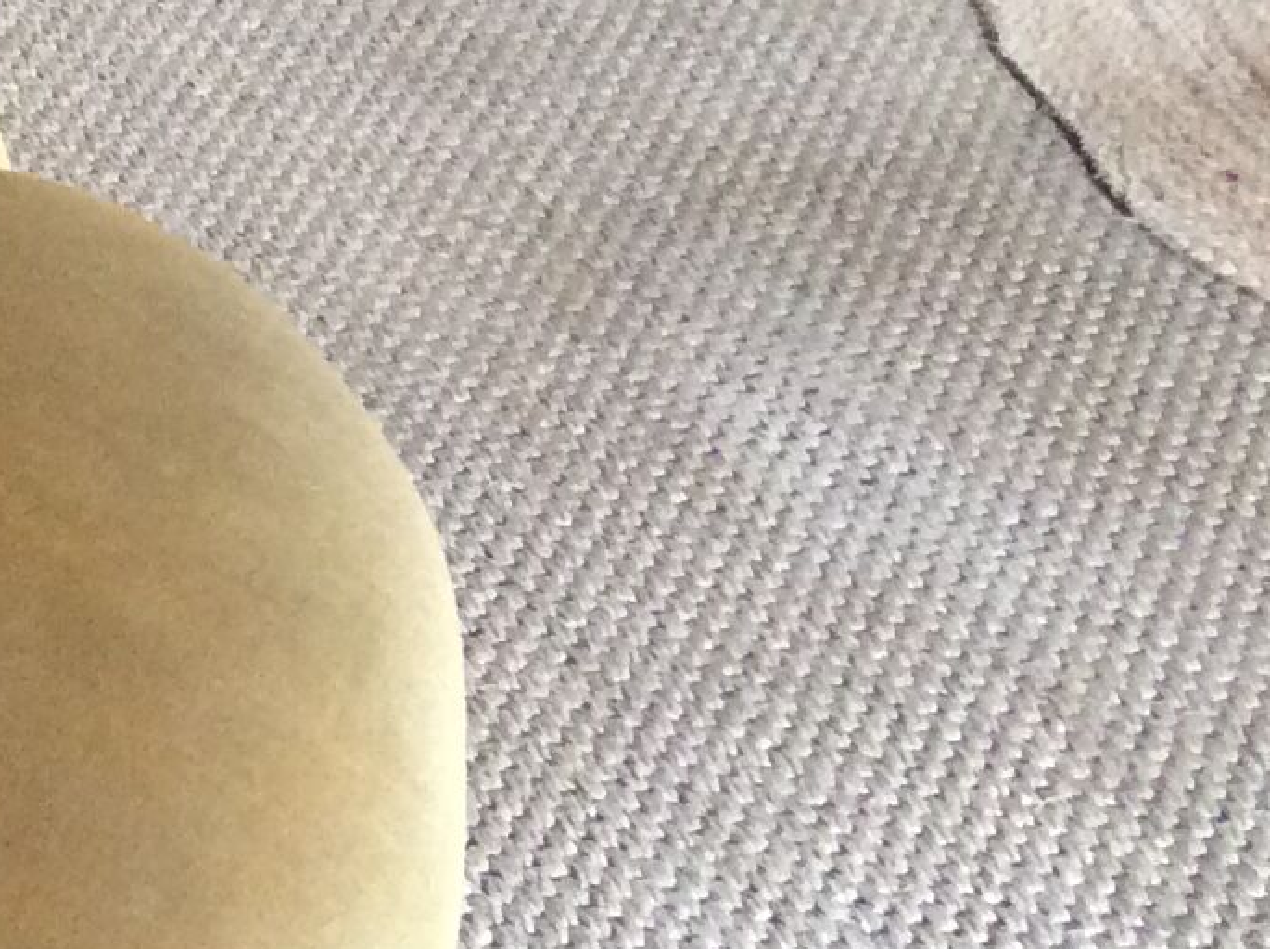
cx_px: -970
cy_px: 395
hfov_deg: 14.5
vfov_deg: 12.2
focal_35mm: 121
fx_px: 4434
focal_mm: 3.3
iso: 160
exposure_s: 1/25
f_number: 2.4
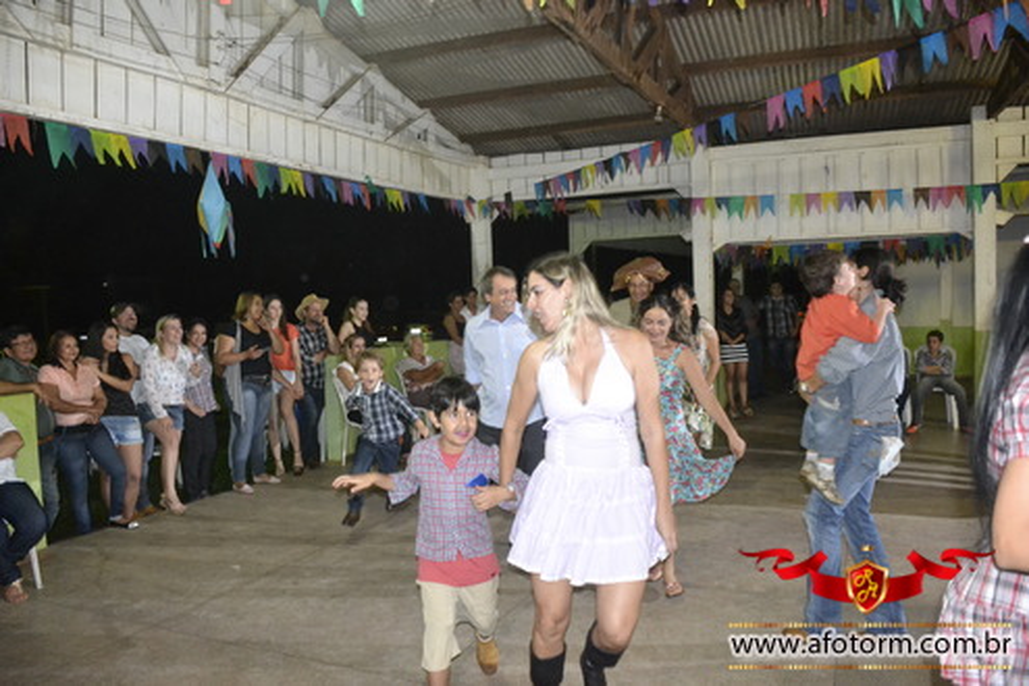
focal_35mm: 30
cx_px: 514
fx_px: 857
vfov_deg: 43.6
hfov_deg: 61.9
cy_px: 343
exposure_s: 1/60
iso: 3200
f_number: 3.5
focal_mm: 20
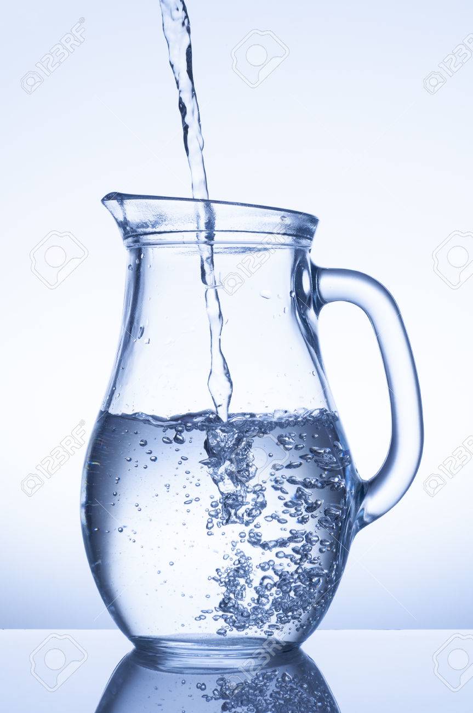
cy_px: 356
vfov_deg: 22.7
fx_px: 1779
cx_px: 236
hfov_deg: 15.1
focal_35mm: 90
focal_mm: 60
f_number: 11
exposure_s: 1/100
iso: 200
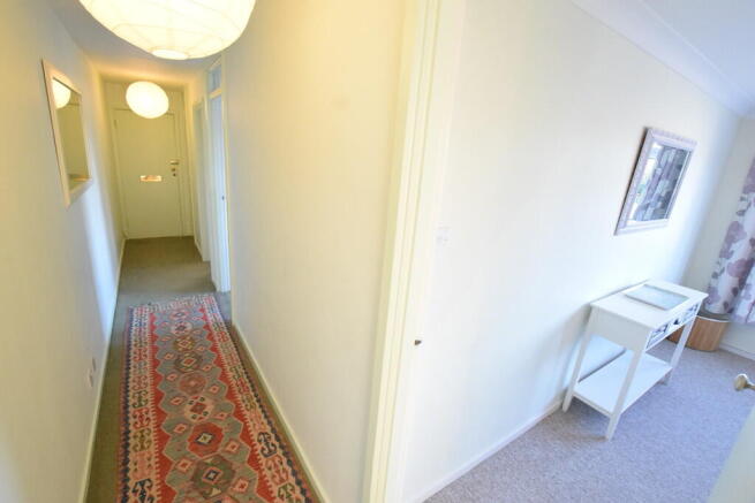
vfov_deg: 77.4
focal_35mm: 15
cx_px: 378
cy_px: 252
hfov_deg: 100.4
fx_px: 315
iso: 6400
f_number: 6.3
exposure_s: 1/160
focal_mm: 10
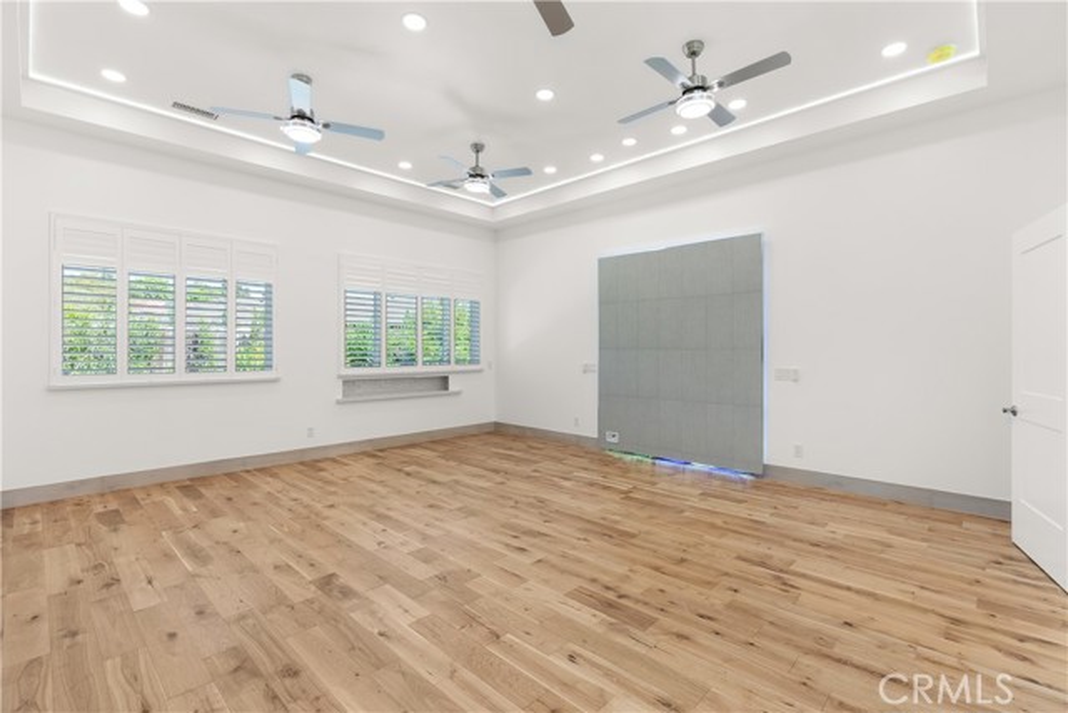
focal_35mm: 16
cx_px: 534
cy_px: 356
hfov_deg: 96.7
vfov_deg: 73.8
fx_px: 475
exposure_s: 1/30
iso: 640
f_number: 9
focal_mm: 16
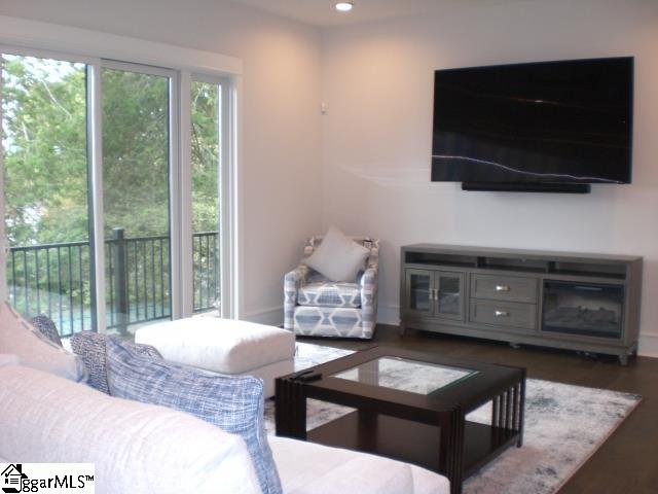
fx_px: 722
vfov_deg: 37.7
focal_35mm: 38
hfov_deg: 49.0
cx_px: 329
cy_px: 247
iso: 200
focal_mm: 6.3
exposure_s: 1/60
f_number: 3.1
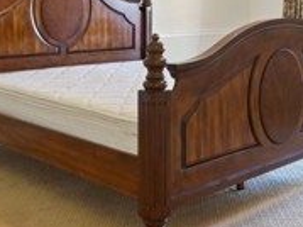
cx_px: 212
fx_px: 481
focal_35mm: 55
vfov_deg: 25.6
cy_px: 15
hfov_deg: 34.5
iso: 12800
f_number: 11
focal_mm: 16
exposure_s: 1/13
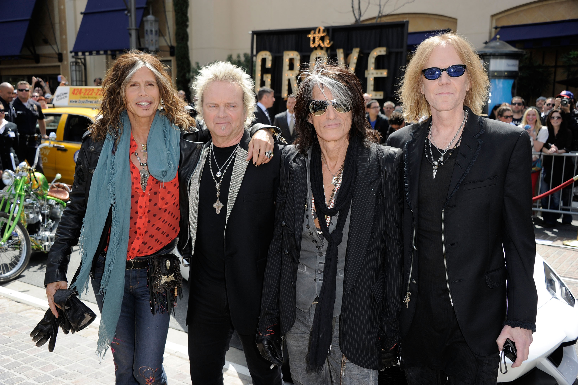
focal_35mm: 40
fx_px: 642
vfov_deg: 33.4
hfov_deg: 48.5
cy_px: 192
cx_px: 289
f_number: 5.6
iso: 400
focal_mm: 40
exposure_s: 1/640
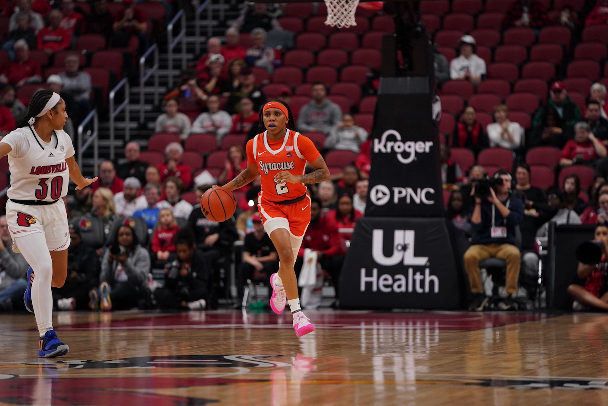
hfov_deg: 10.4
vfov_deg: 6.9
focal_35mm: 198
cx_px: 304
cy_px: 203
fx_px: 3344
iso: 2500
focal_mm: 198
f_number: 2.8
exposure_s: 1/2000
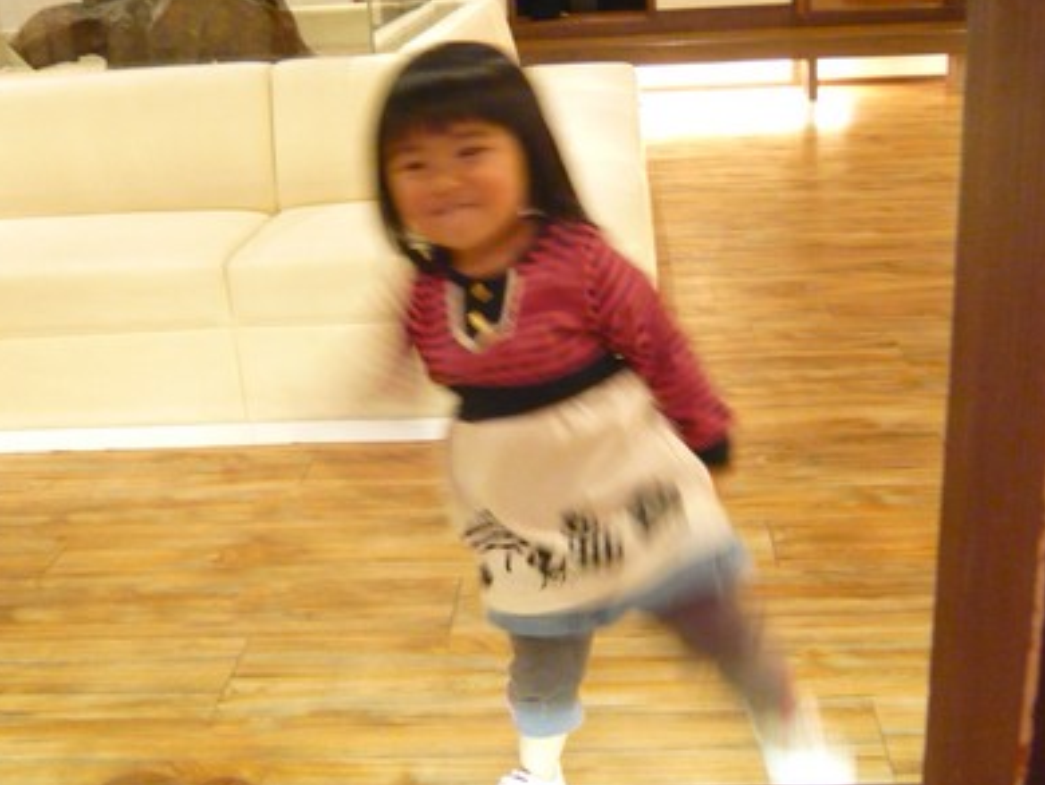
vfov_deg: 34.4
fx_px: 1269
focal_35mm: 42
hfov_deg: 44.8
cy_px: 390
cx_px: 544
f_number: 2.8
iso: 400
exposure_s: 1/8
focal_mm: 4.6
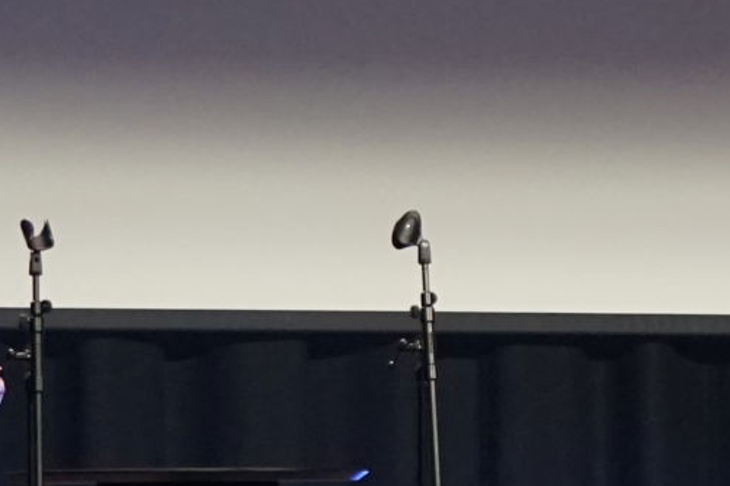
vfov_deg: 5.0
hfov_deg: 7.6
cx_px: 481
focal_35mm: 272
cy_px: -157
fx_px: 5512
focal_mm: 49
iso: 2500
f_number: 4.5
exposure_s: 1/160
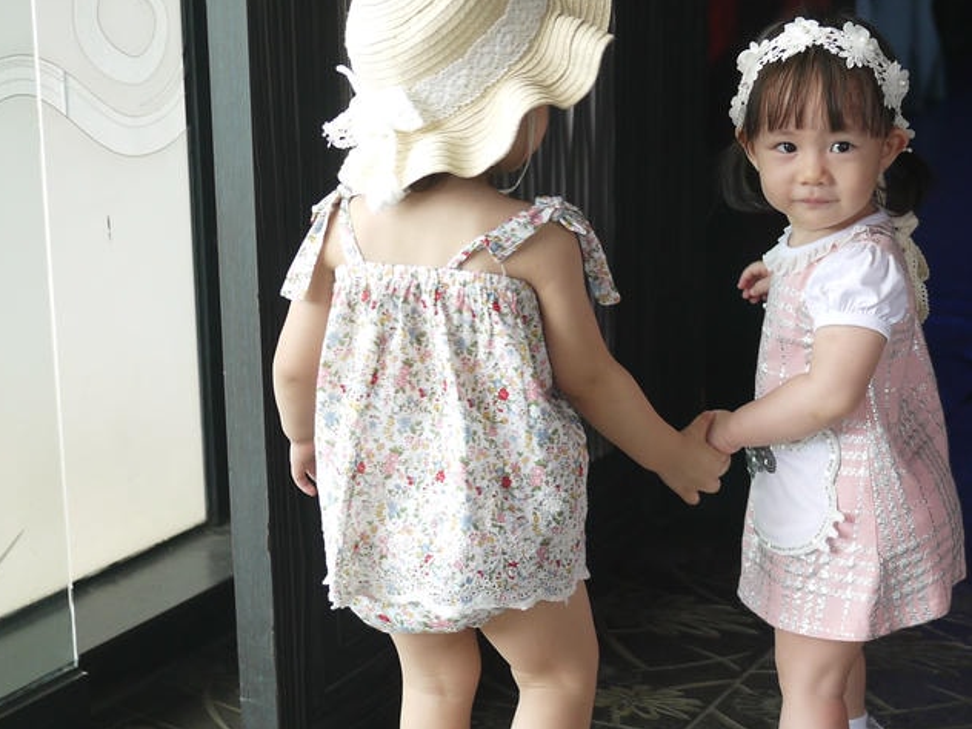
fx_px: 2134
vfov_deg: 19.4
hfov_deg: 25.2
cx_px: 780
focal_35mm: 76
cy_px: 391
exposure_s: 1/200
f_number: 1.7
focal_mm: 20
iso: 160
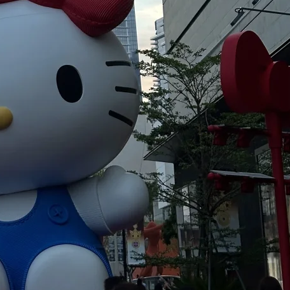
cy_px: -164
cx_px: 1
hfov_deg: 12.9
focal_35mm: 134
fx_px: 1270
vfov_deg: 12.3
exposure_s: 1/751
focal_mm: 6.86
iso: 64
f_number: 1.78
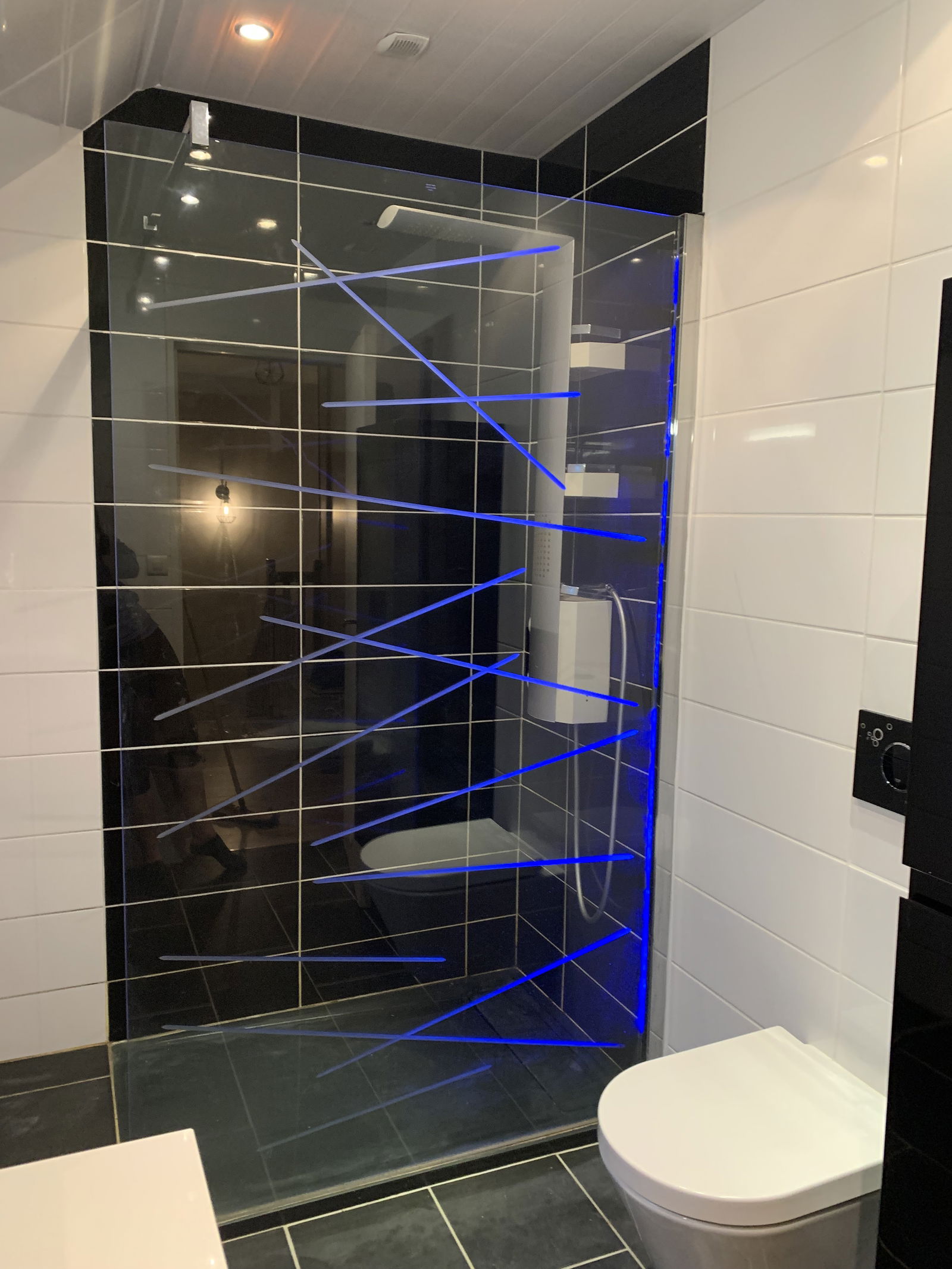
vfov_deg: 67.3
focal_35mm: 26
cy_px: 634
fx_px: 953
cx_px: 476
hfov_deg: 53.1
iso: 320
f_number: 1.8
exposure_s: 1/50
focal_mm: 4.25
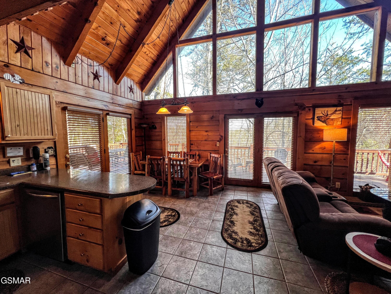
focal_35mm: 13
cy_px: 147
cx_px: 196
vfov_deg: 89.9
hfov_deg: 106.2
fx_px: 147
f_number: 1.8
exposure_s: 1/120
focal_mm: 1.57
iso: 100
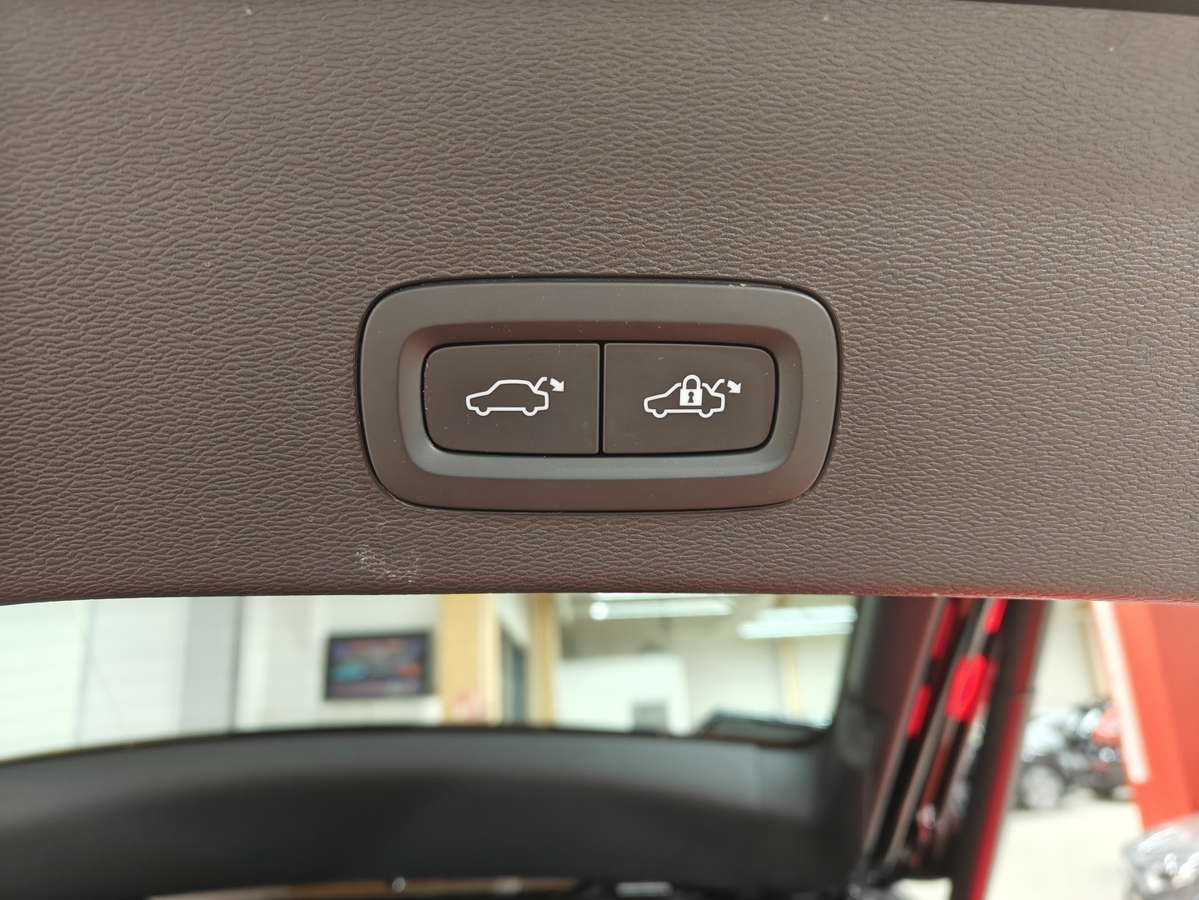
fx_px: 831
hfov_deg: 71.6
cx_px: 600
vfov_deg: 56.8
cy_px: 450
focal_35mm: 24
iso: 160
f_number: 1.8
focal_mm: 5.59
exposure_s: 1/50
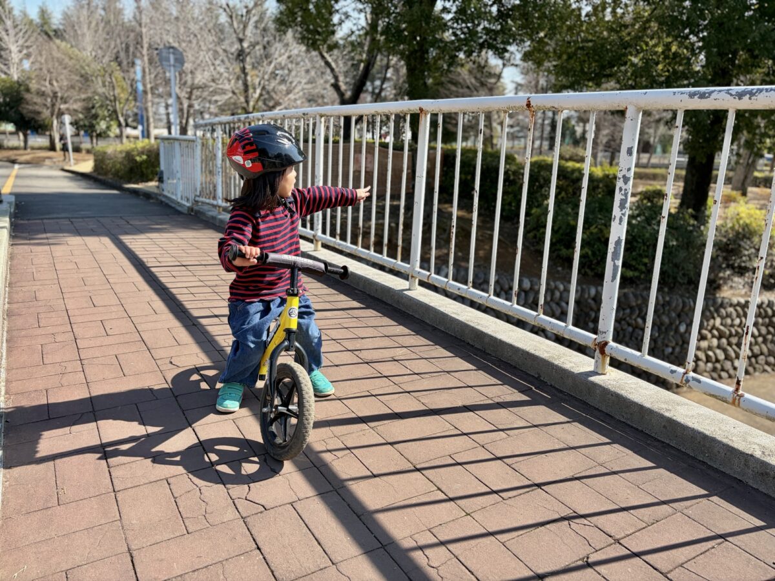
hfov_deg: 67.3
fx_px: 582
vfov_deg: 53.1
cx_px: 388
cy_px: 290
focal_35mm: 26
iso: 50
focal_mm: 5.96
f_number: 1.6
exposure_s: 1/1420
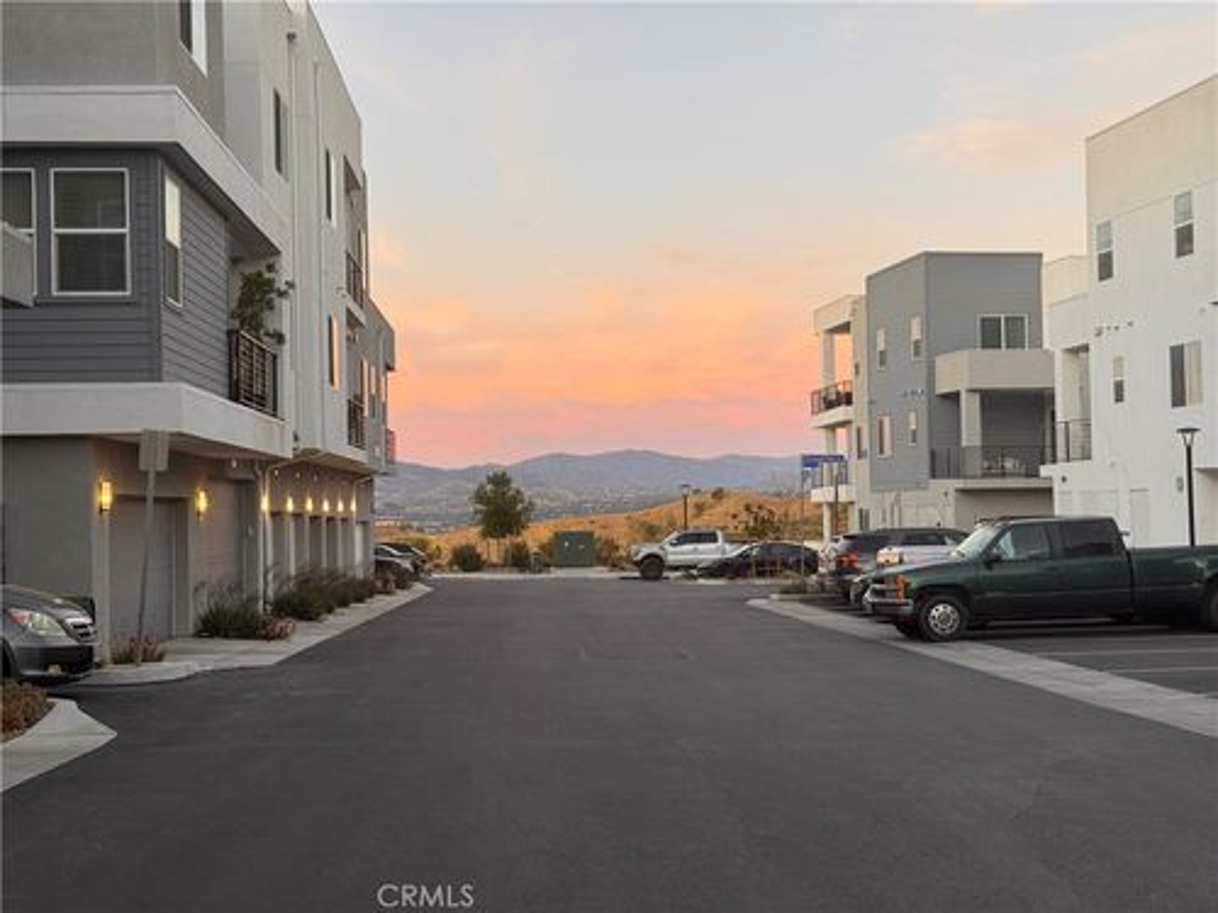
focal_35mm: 48
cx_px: 609
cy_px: 456
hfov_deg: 39.7
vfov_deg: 30.3
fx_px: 1689
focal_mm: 6.76
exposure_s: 1/124
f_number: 1.78
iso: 50
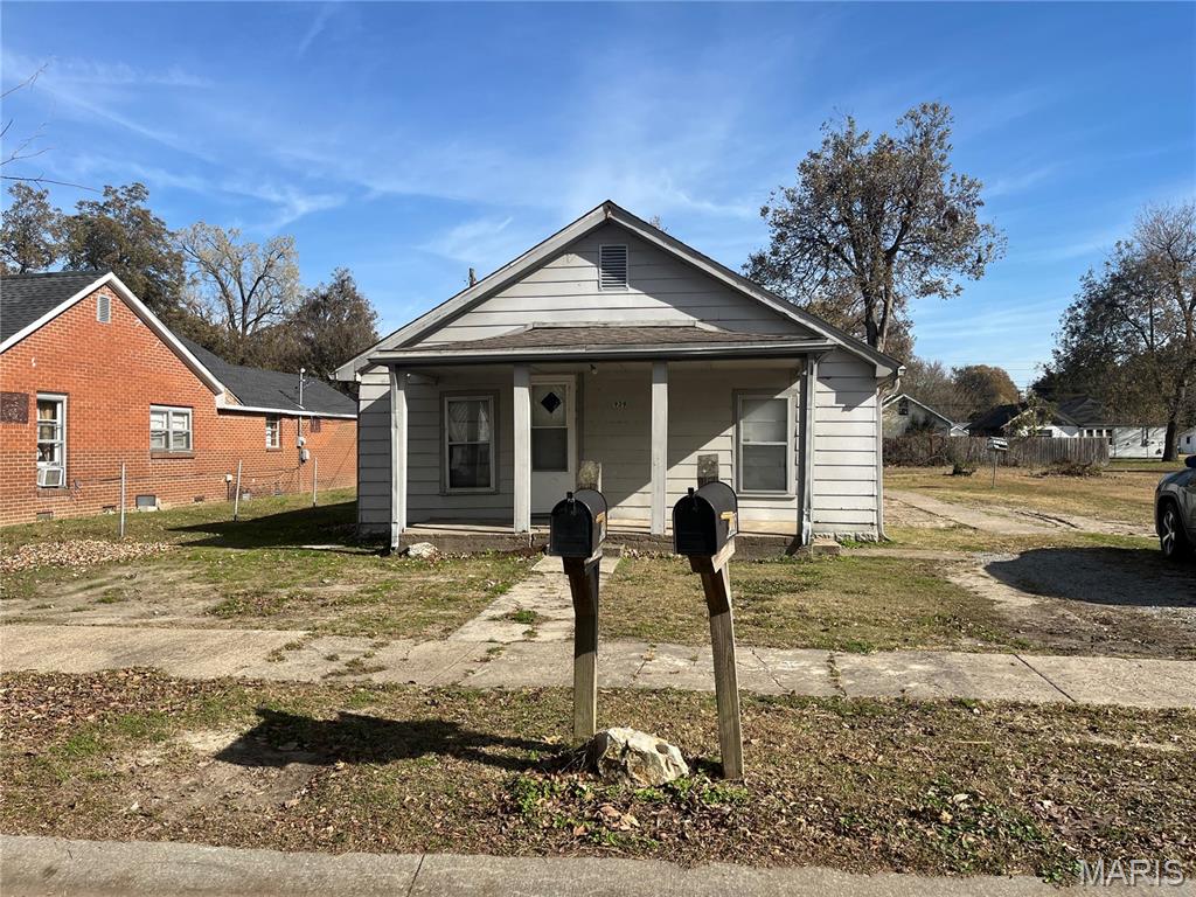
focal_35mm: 26
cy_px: 448
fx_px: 898
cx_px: 598
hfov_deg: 67.3
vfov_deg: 53.1
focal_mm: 5.1
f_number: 1.6
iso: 50
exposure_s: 1/3521
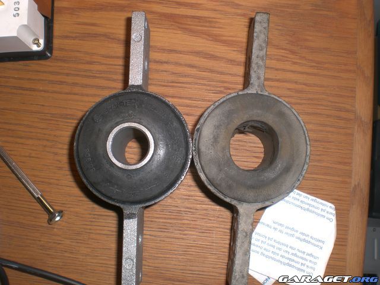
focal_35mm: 38
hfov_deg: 49.0
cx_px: 190
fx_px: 417
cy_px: 142
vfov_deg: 37.7
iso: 50
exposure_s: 1/60
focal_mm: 6.3
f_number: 4.4
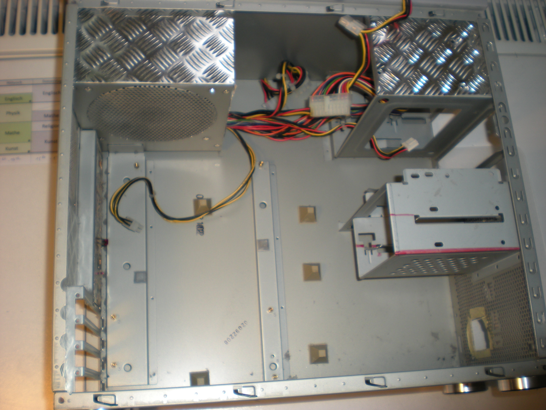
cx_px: 273
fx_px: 599
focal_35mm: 38
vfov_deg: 37.7
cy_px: 205
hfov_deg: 49.0
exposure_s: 1/30
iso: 64
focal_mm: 6.3
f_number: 3.1
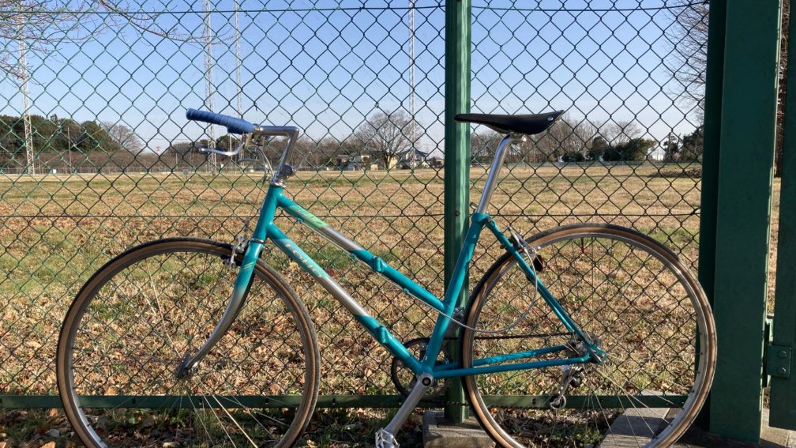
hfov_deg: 62.6
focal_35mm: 31
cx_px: 399
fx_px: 654
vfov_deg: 37.7
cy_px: 251
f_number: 1.8
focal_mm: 3.99
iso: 20
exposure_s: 1/1116
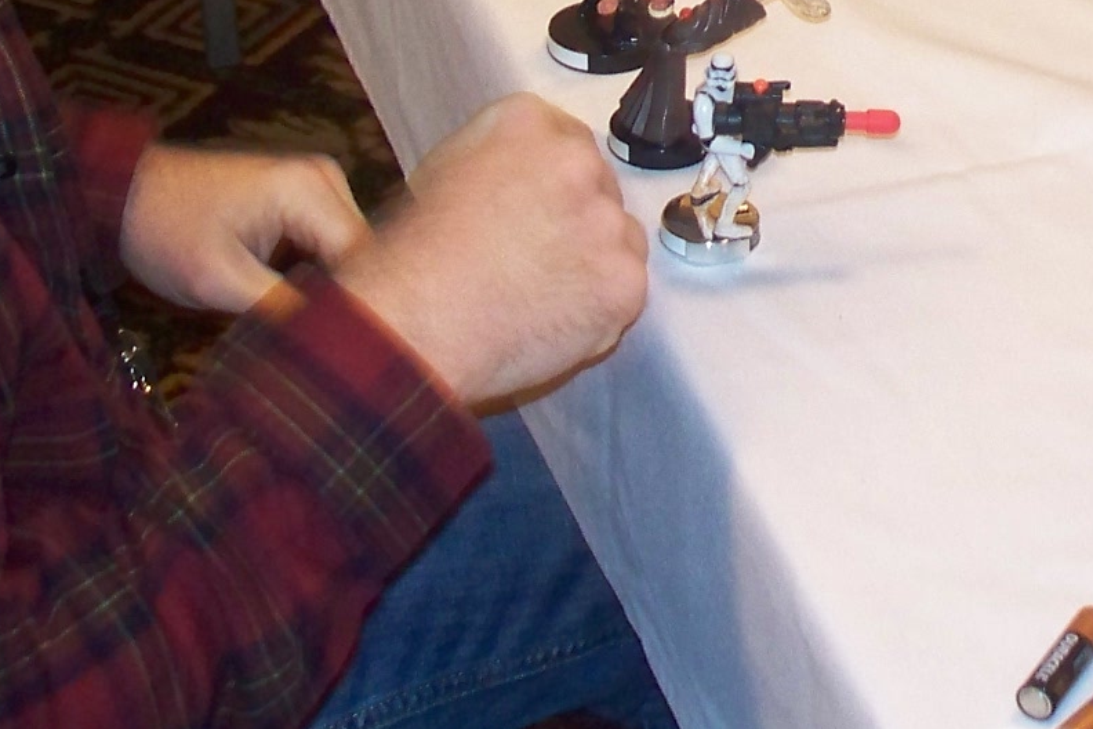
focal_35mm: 134
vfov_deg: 9.7
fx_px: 4068
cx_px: 1053
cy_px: -591
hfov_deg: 15.1
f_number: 2.8
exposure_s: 1/30
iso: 200
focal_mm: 7.54
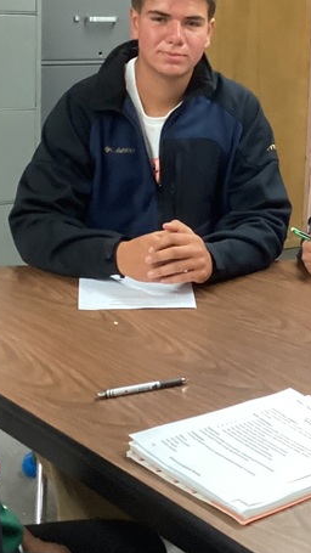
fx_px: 1114
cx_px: 313
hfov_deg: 15.6
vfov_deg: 27.7
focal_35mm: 76
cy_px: 175
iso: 400
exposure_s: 1/60
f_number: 2.4
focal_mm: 3.3
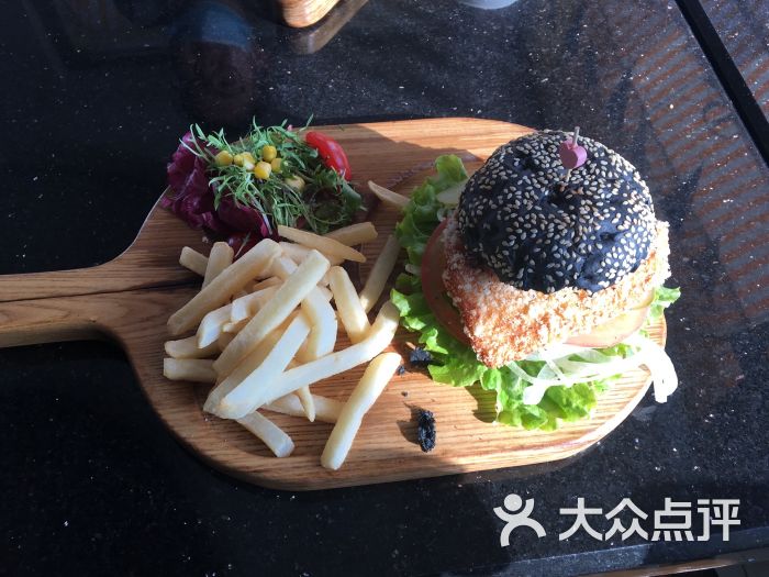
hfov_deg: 61.7
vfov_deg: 48.2
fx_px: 644
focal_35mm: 29
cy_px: 288
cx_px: 384
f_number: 2.2
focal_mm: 4.15
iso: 25
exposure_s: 1/109
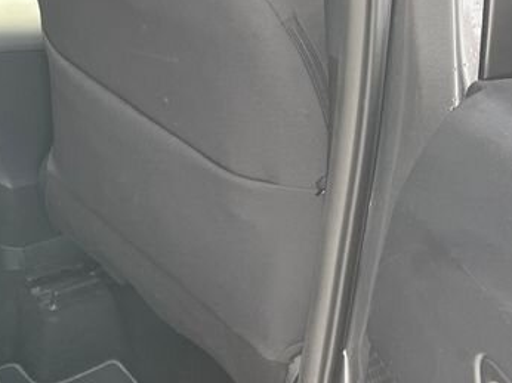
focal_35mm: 77
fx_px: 1138
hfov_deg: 22.9
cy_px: 158
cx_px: -129
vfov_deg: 19.1
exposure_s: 1/121
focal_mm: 5.1
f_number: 1.6
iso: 125
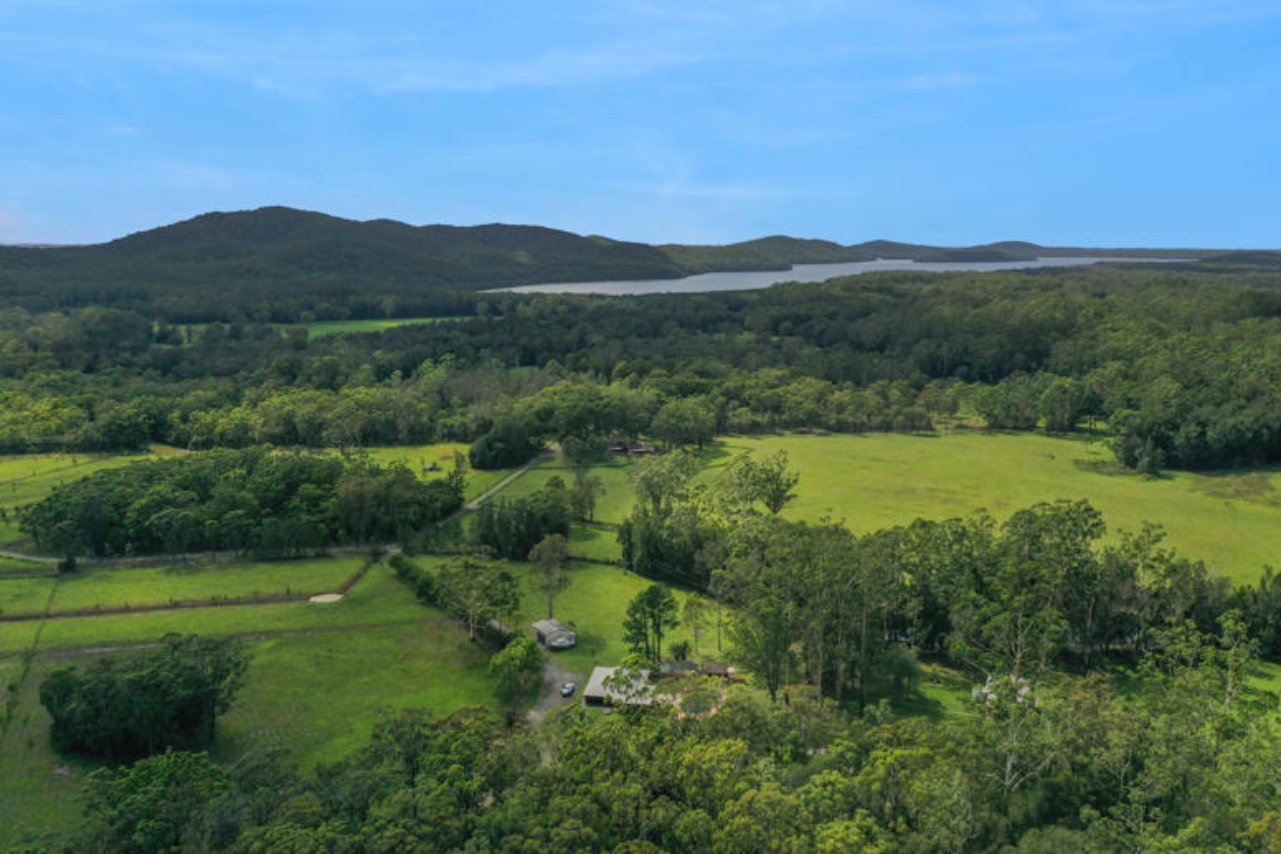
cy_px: 427
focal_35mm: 28
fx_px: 996
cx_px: 640
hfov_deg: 65.5
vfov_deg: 46.4
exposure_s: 1/800
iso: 100
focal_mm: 10.26
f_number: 7.1
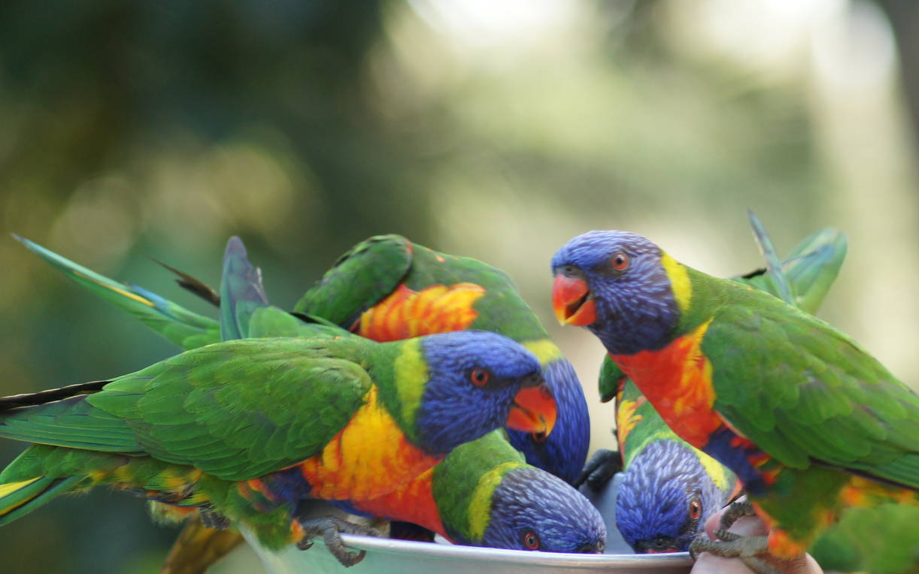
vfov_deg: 3.6
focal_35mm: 360
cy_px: 396
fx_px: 9017
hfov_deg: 5.8
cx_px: 554
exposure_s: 1/100
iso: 400
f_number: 5.6
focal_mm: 180
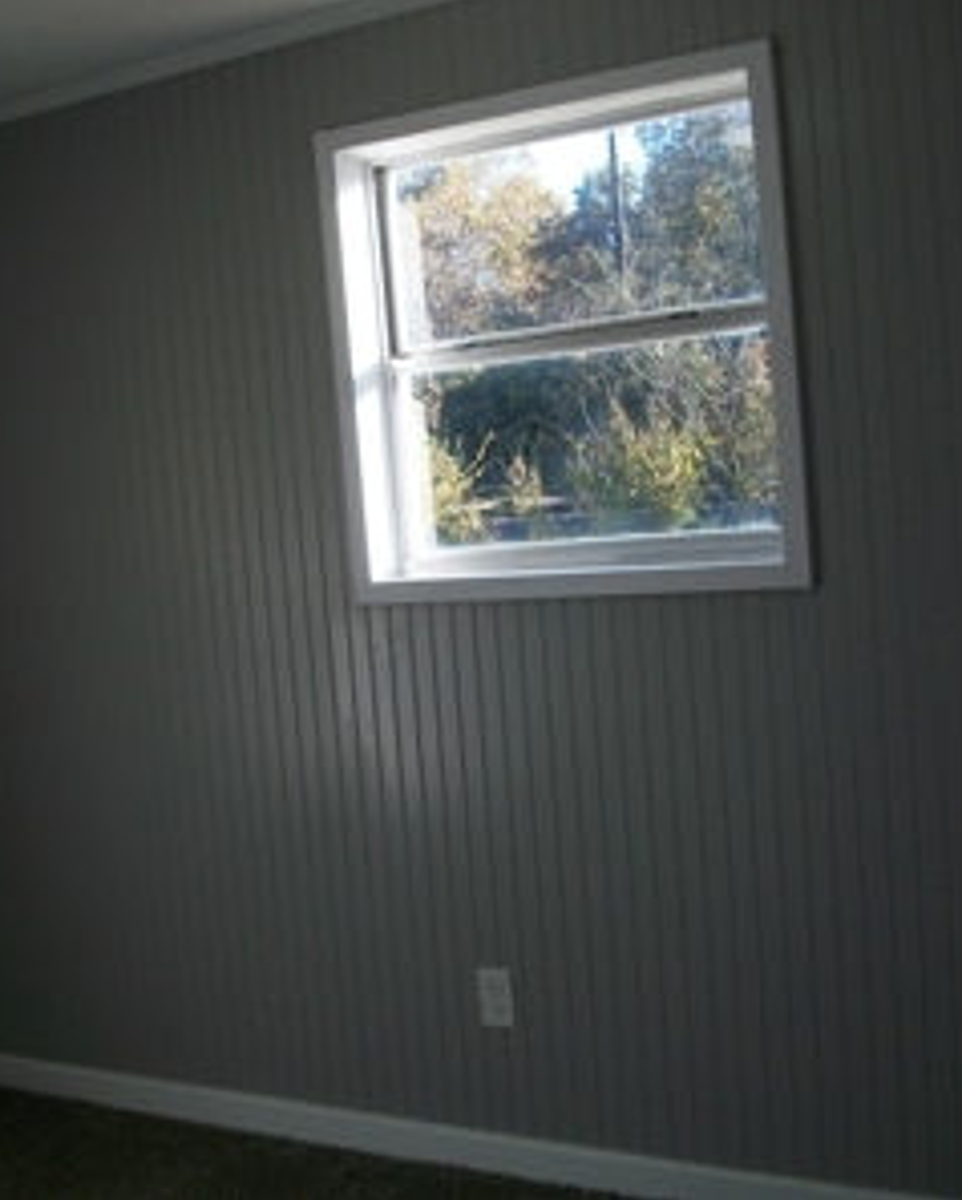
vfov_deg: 43.8
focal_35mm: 42
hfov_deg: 35.4
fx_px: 1493
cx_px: 340
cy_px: 598
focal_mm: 5.7
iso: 80
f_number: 2.9
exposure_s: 1/200
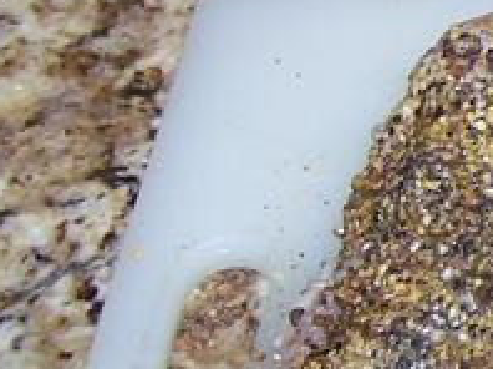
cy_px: 193
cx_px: 946
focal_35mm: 173
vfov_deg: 8.6
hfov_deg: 10.6
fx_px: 2461
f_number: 2.8
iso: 80
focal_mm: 6.3
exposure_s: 1/60
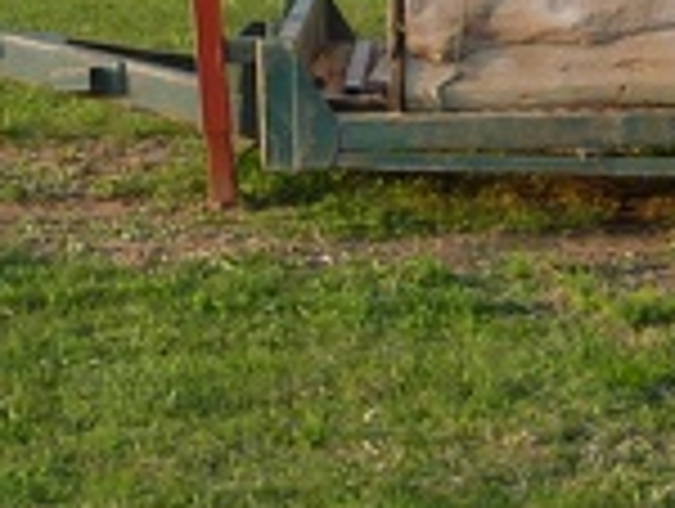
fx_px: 5664
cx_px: 72
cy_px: -530
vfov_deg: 5.0
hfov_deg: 6.8
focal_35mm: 290
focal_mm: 9.1
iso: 80
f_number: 3.9
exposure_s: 1/125
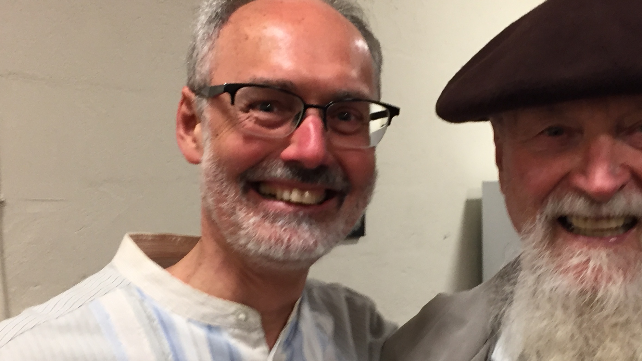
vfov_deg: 21.7
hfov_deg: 37.6
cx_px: 398
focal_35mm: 55
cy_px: 256
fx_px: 936
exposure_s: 1/30
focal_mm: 4.15
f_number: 2.2
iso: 125
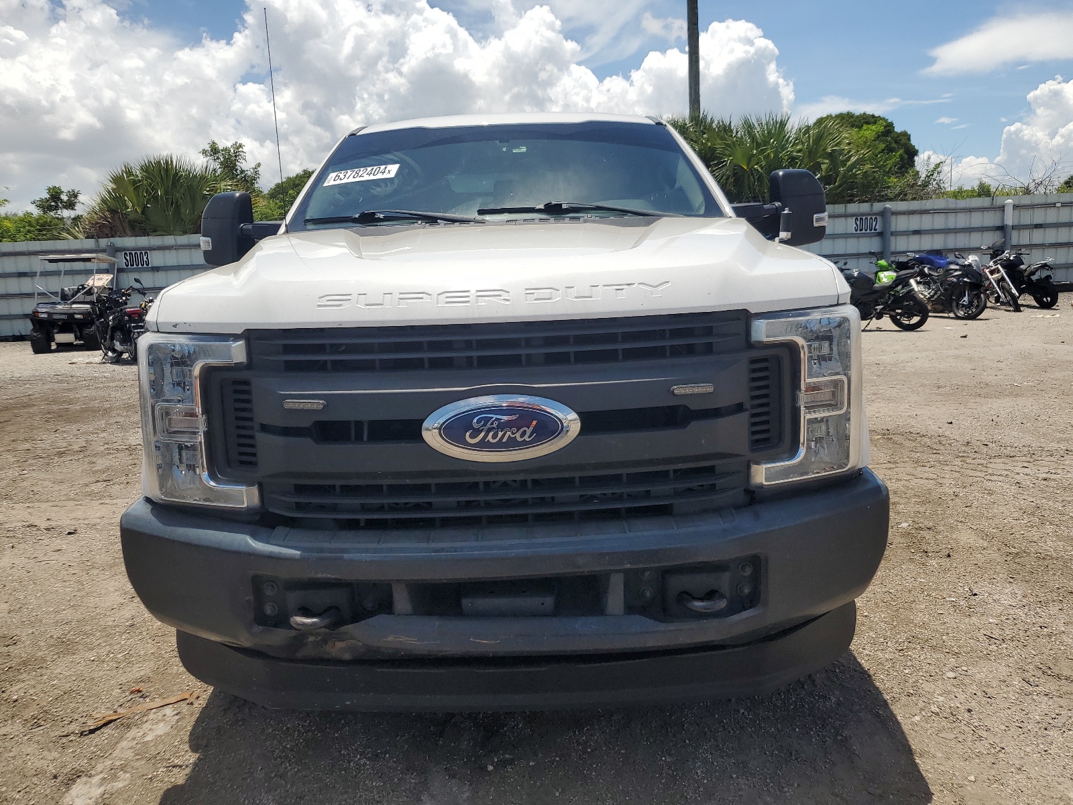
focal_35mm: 26
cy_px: 402
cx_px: 536
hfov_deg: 67.3
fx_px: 806
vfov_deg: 53.1
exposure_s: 1/5000
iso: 50
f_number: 1.5
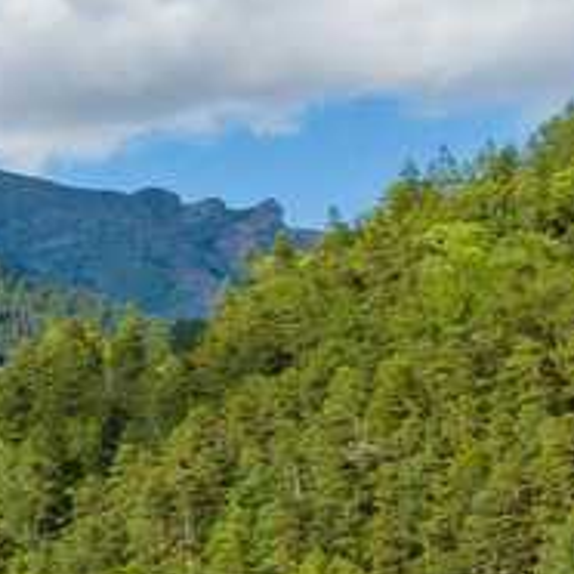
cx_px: -1799
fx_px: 3414
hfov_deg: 7.0
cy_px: 932
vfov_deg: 9.3
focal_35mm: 182
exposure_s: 1/200
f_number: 11
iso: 200
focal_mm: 12.3
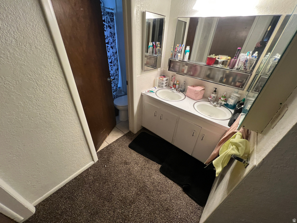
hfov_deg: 106.2
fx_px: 112
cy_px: 112
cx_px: 148
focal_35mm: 13
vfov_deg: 89.9
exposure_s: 1/60
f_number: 1.8
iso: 250
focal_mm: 1.57
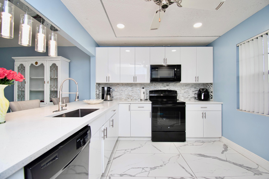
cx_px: 134
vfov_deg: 77.3
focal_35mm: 15
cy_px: 90
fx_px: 112
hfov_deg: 100.4
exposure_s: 1/125
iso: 800
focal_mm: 10
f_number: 5.6
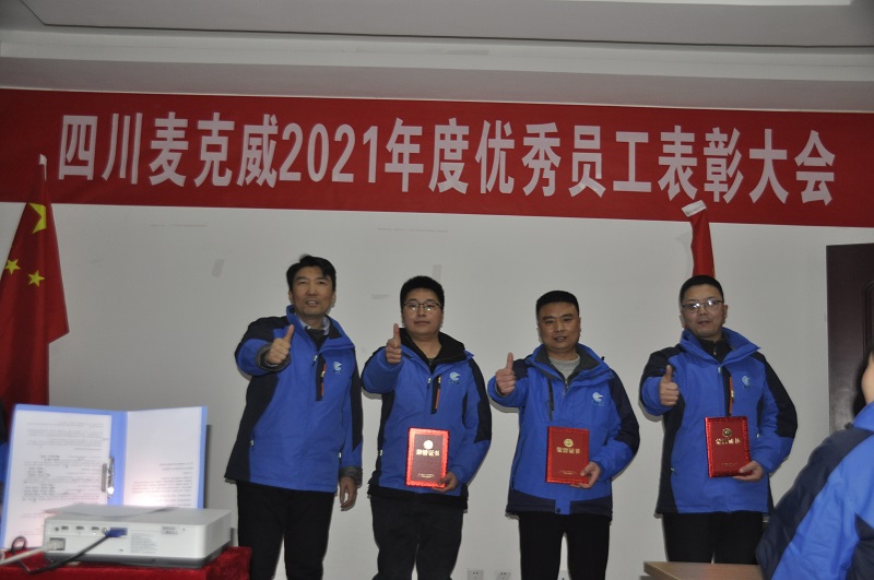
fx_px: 909
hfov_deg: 51.3
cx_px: 437
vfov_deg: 35.4
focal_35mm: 38
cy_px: 290
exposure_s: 1/60
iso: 800
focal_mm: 25
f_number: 4
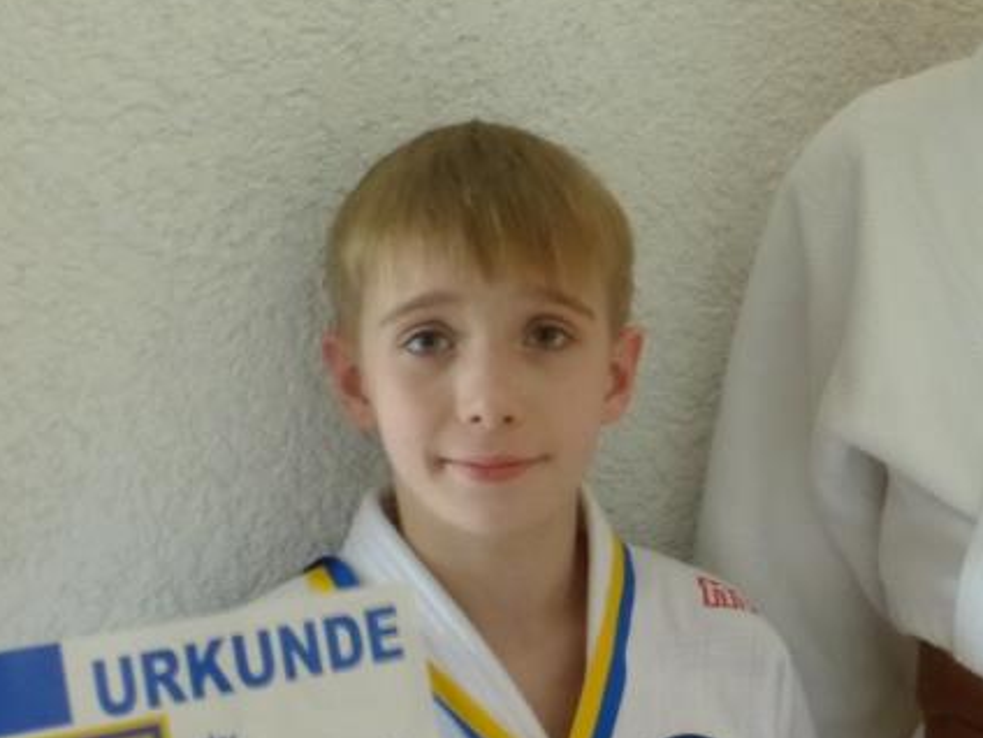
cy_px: 413
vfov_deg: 25.2
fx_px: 1647
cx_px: 842
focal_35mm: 58
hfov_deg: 32.0
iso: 400
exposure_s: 1/10
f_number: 3.3
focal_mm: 4.3
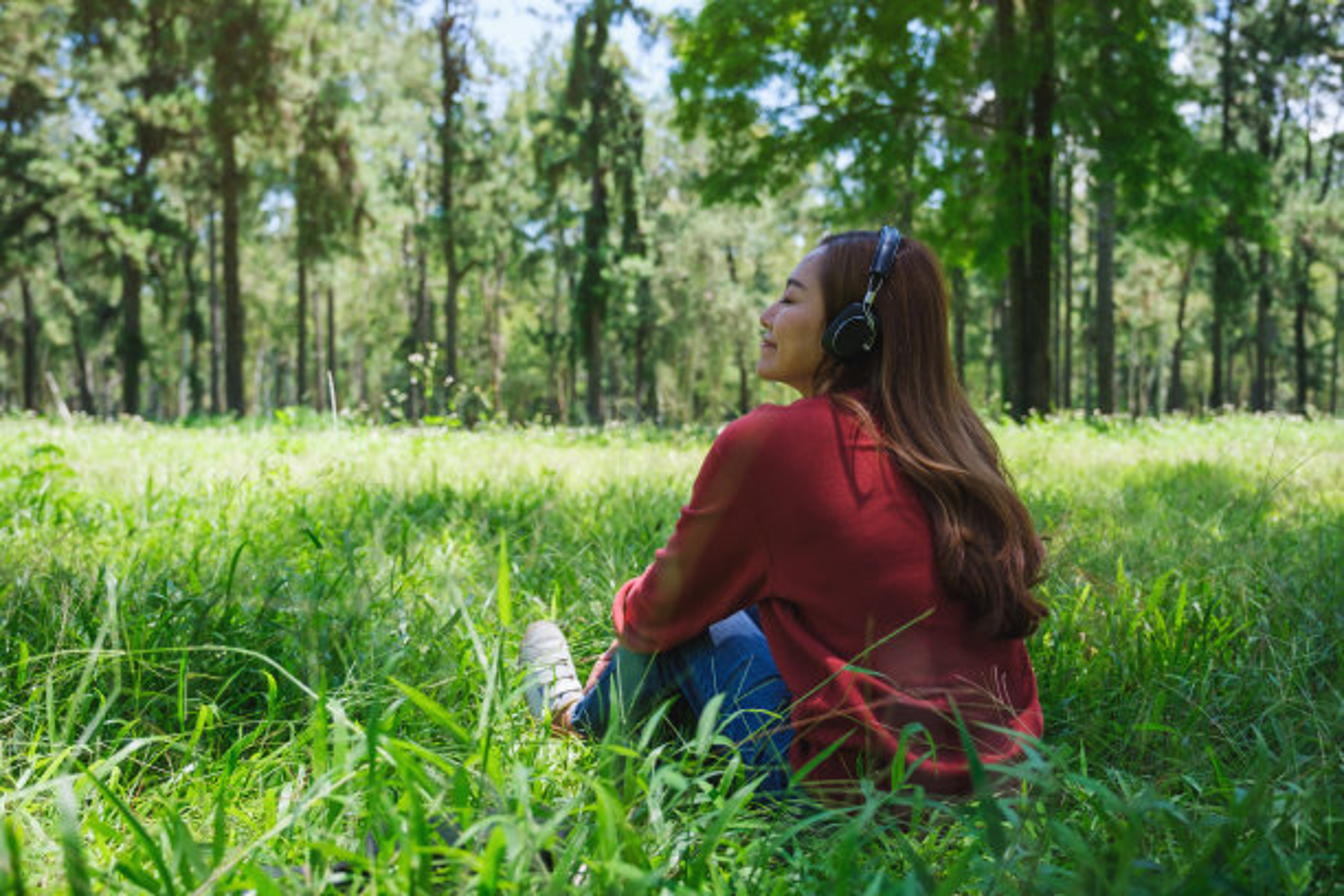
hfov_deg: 51.9
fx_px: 1381
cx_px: 672
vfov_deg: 35.9
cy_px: 448
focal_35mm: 37
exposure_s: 1/480
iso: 160
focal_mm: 24.9
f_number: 2.8
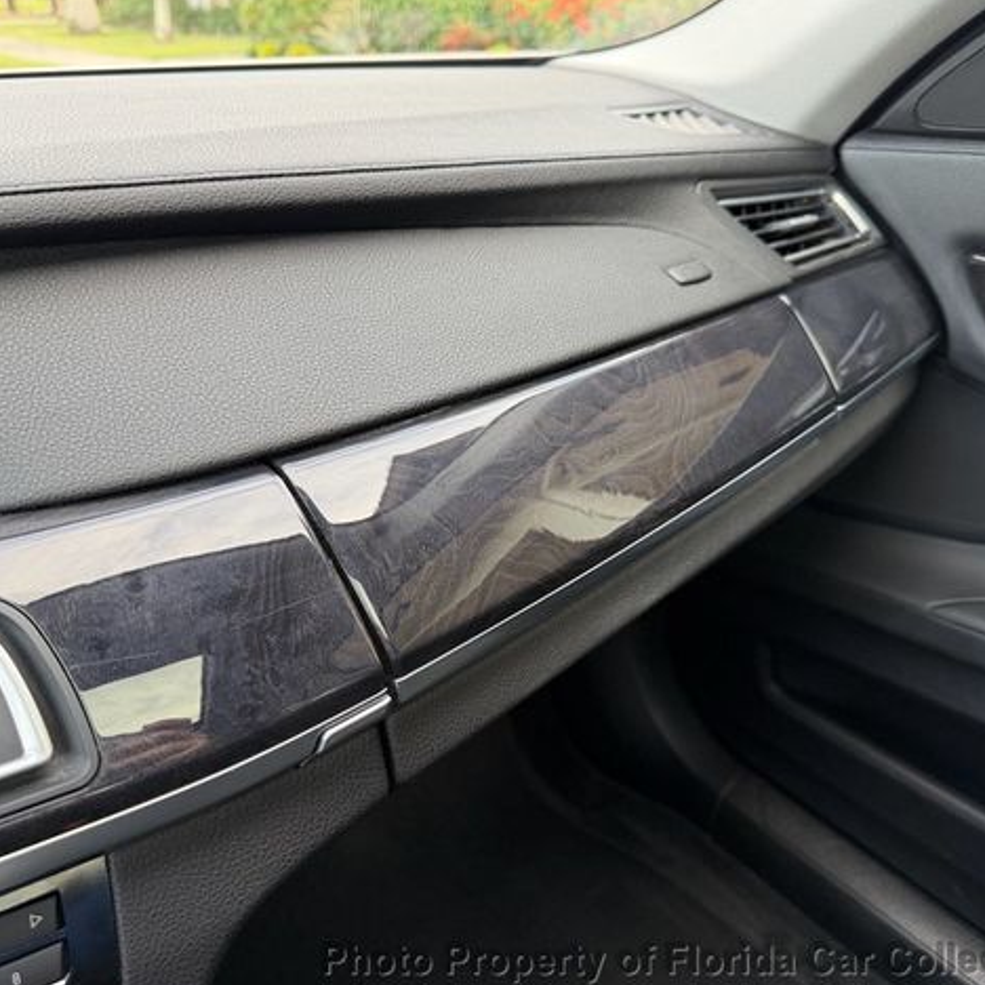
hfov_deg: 55.6
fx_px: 934
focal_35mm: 29
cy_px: 499
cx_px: 467
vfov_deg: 55.6
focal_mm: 6.76
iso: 200
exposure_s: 1/121
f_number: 1.78
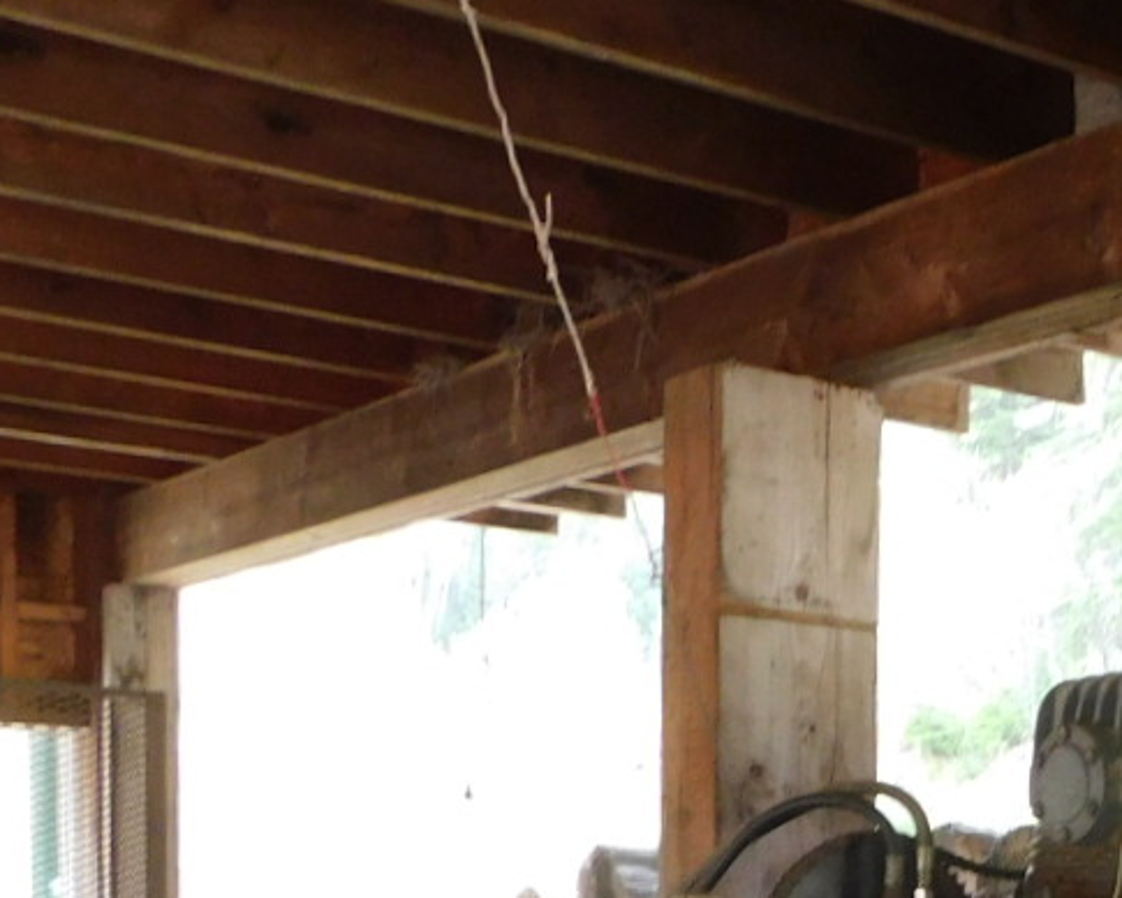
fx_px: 2457
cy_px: 1058
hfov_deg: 22.9
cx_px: 1455
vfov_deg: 19.6
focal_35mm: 74
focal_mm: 4
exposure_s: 1/30
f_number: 3
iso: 220
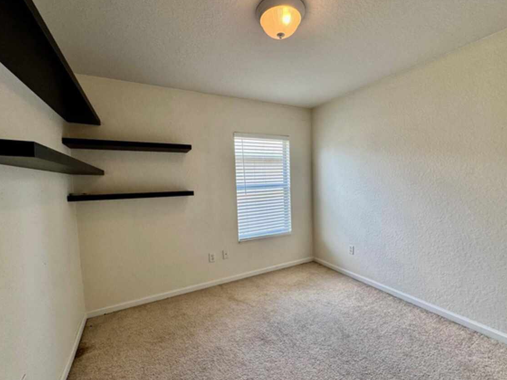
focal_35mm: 16
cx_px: 266
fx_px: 234
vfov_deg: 78.1
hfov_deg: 94.4
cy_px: 199
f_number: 2.2
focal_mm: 2.22
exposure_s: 1/120
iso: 64
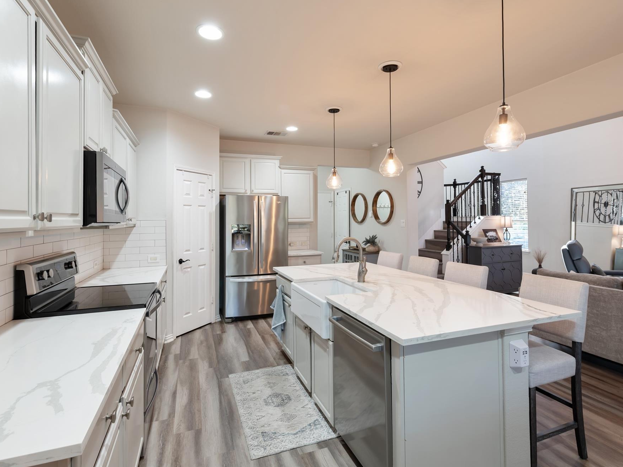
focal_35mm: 18
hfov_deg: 87.7
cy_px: 229
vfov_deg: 71.6
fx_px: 324
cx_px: 304
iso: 400
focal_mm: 16
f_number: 8
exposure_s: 1/3
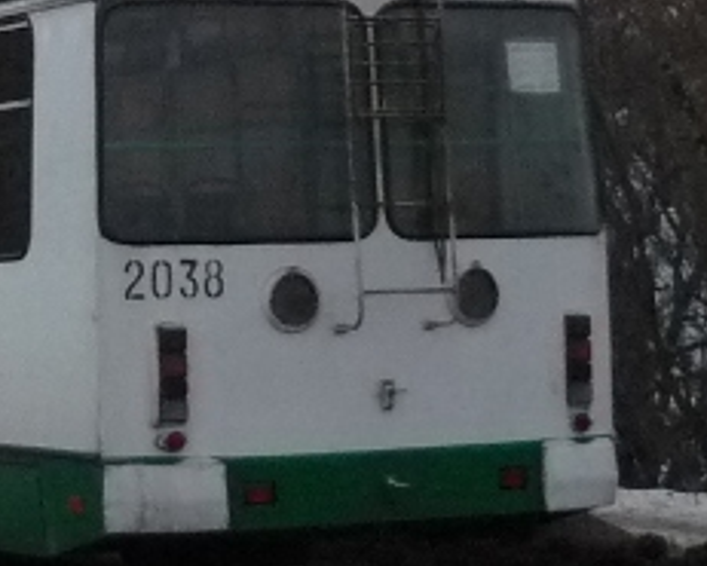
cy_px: -38
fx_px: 3266
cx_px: -61
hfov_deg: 12.2
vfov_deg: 9.8
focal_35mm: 156
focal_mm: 5.5
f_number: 2.8
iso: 400
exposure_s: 1/400
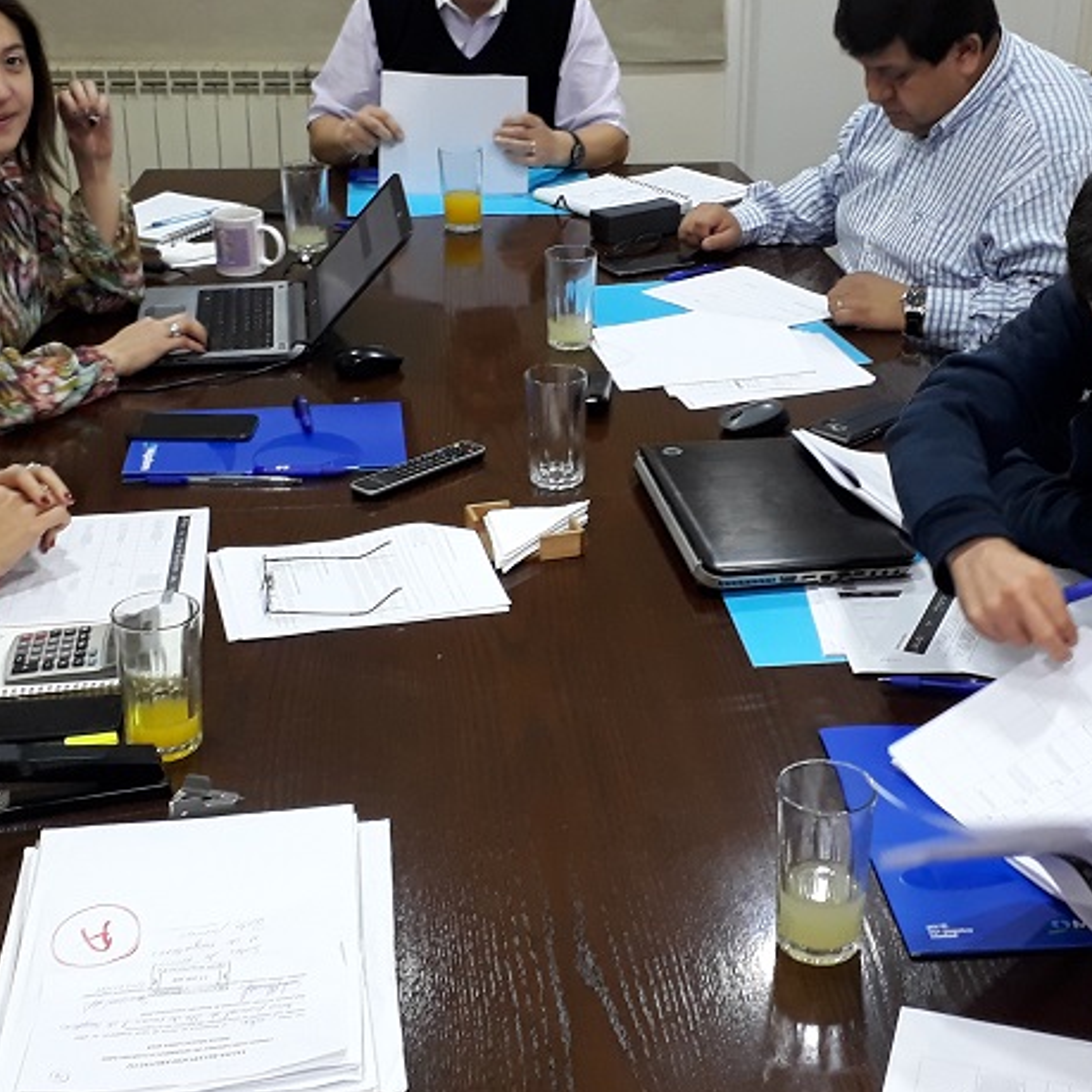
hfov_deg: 32.2
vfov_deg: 32.2
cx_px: 621
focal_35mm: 53
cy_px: 506
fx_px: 1892
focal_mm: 3.6
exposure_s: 1/33
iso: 160
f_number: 1.9
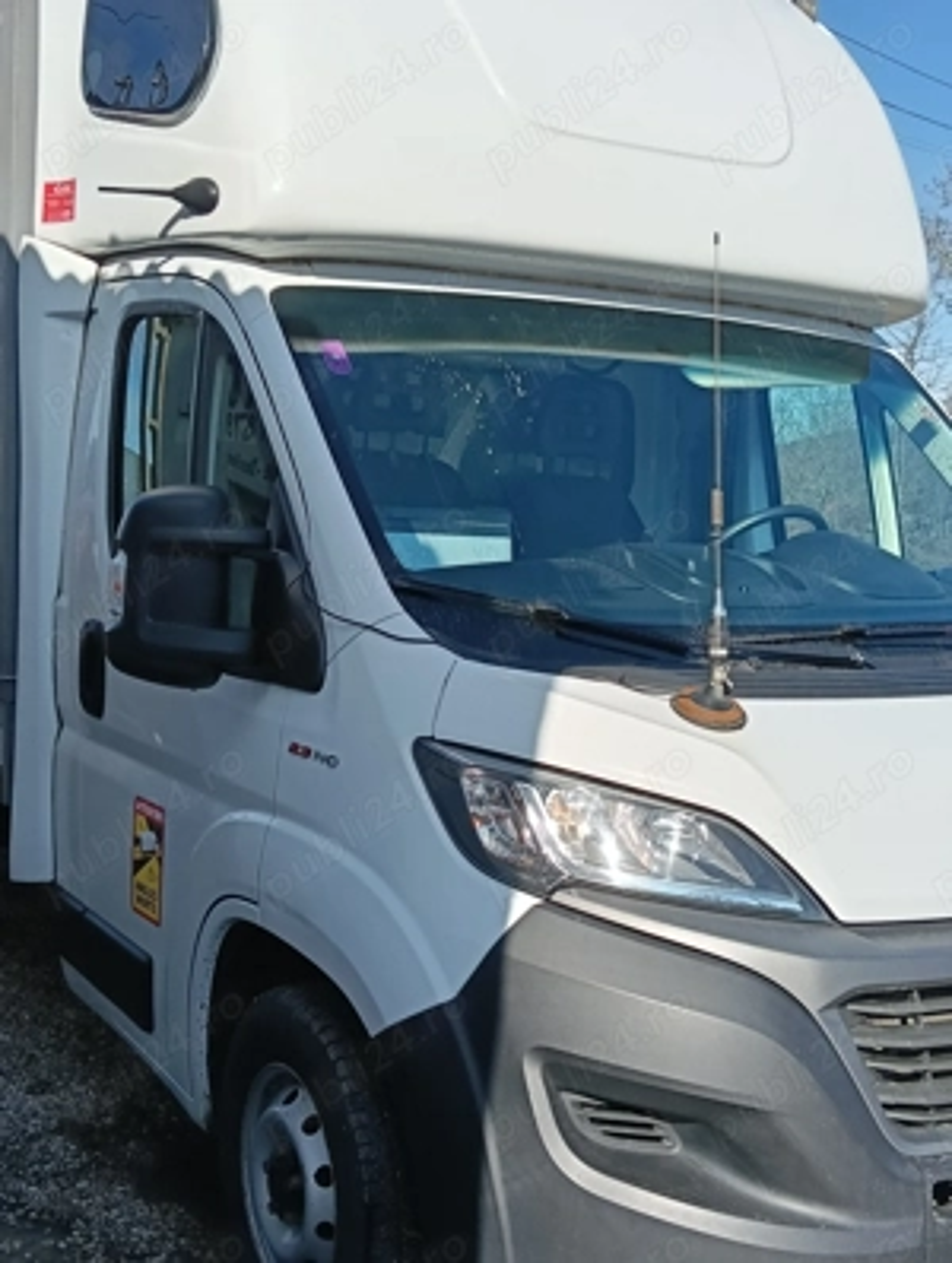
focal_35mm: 42
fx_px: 1535
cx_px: 476
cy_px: 632
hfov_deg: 34.5
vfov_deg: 44.7
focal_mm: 3.98
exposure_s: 1/700
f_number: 1.8
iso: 64
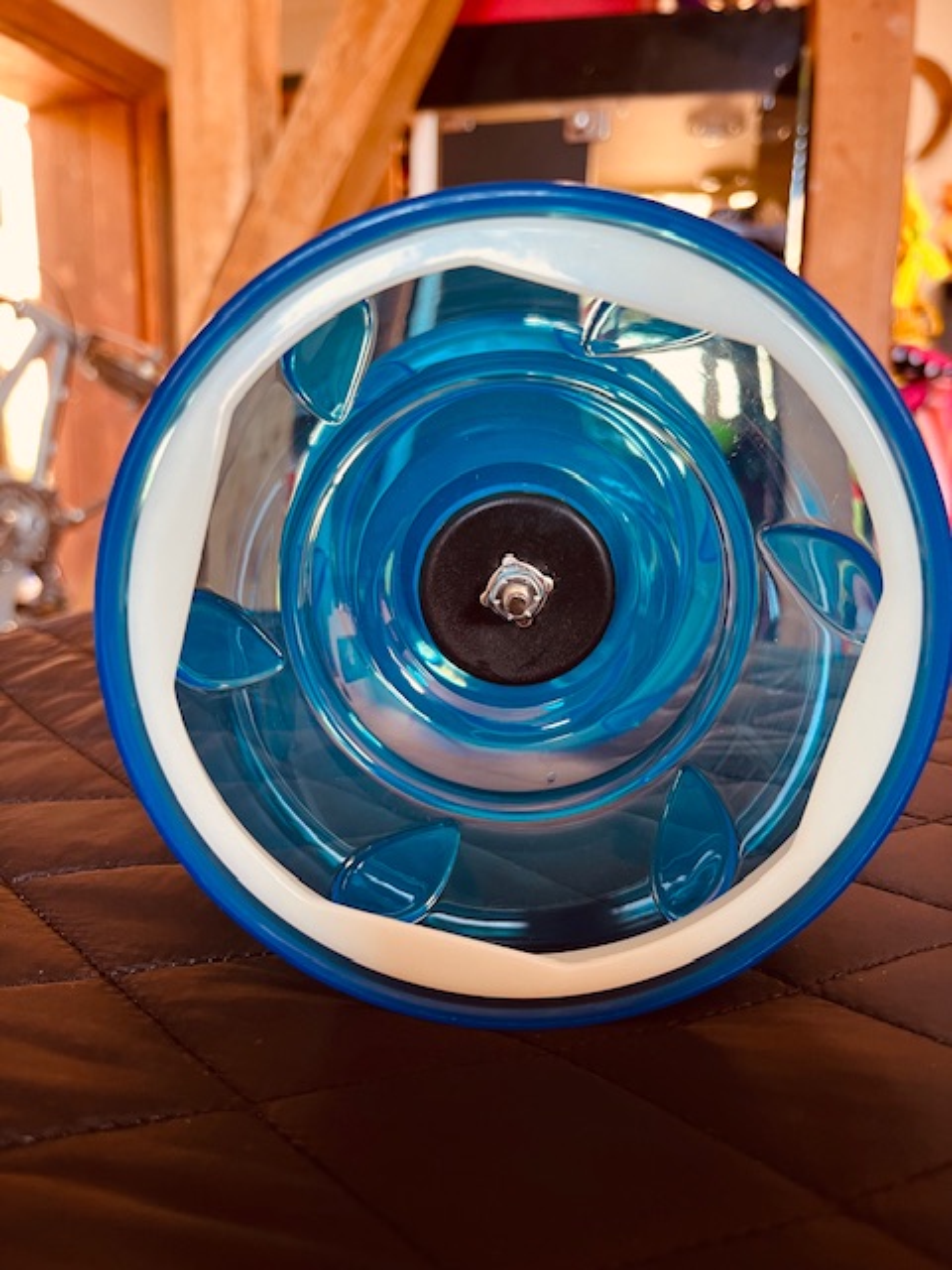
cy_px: 635
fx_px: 953
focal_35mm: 26
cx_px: 476
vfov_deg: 67.3
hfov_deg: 53.1
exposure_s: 1/60
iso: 200
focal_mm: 5.1
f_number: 1.6
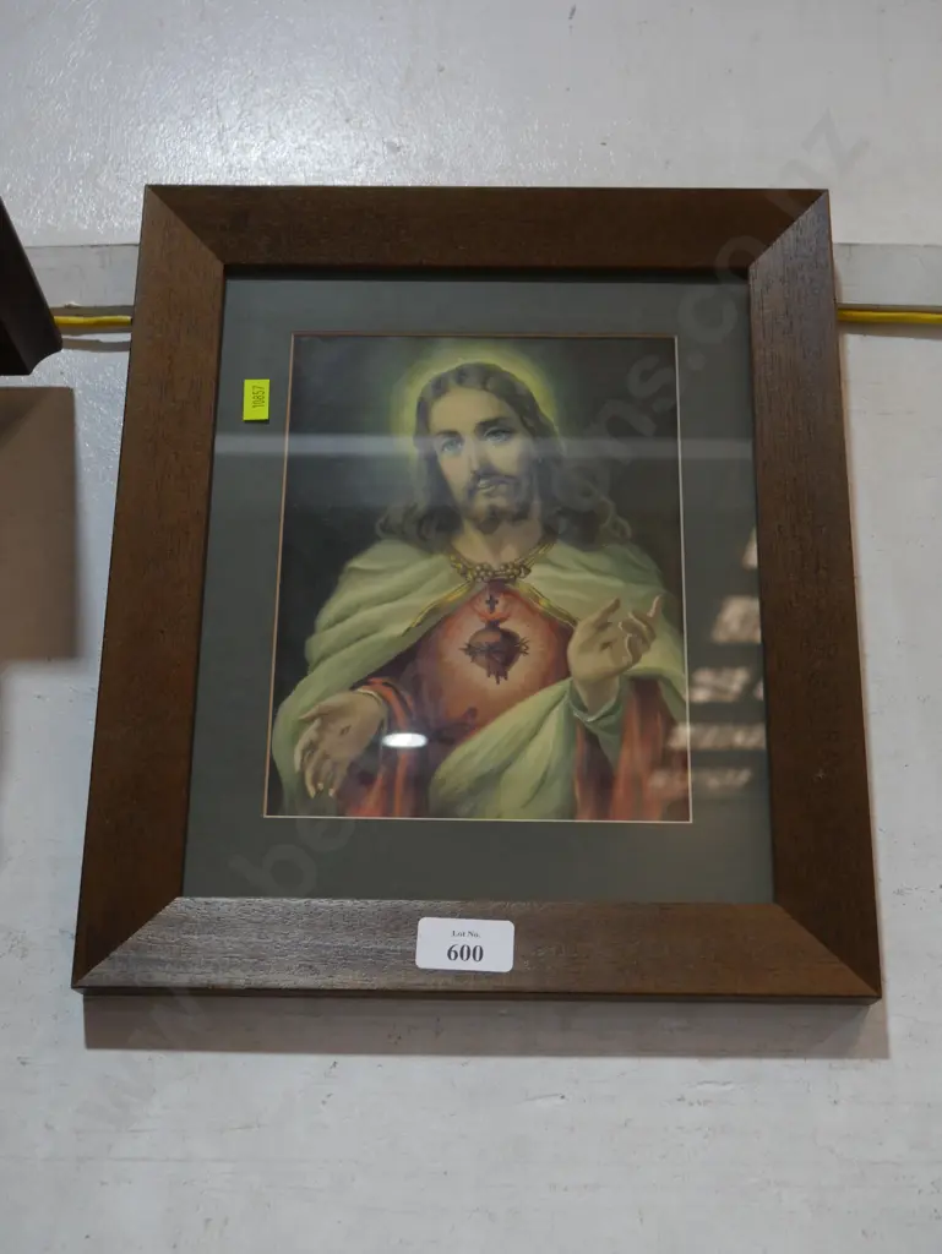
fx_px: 1668
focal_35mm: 46
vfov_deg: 41.2
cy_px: 627
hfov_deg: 31.5
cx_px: 471
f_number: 5.1
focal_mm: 23
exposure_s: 1/60
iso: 500
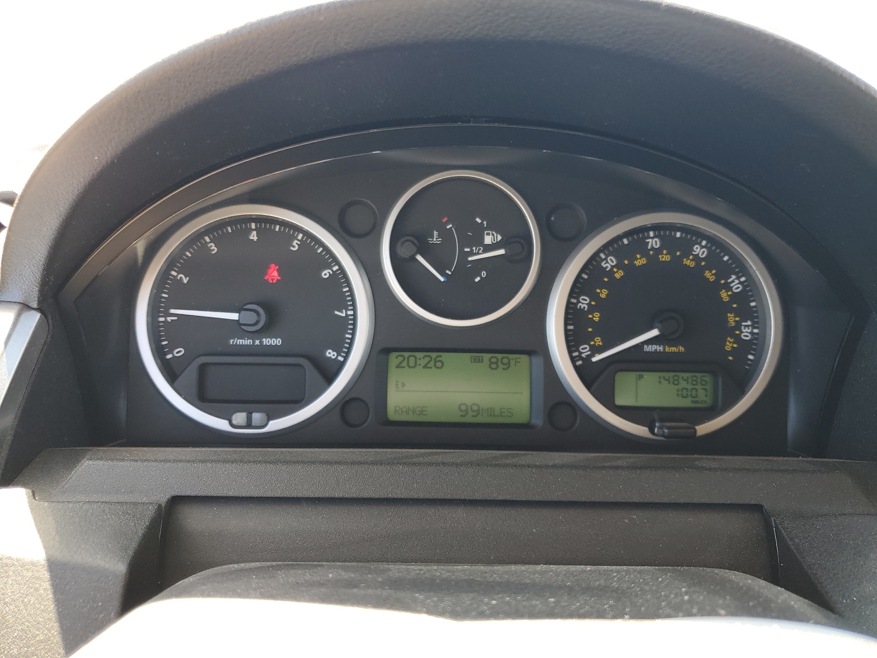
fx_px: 659
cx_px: 438
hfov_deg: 67.3
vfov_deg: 53.1
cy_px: 329
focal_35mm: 26
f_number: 1.5
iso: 51
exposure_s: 1/120
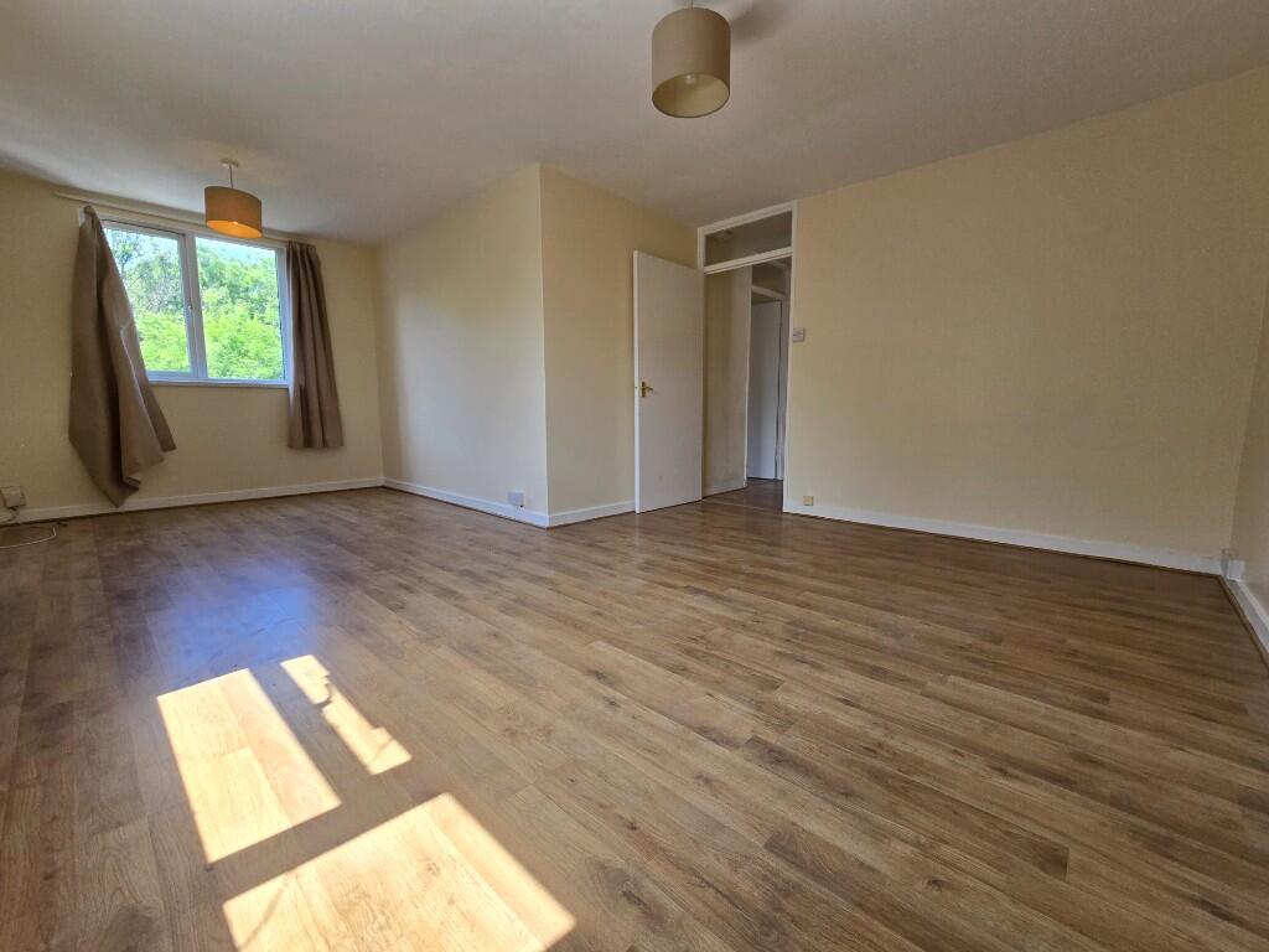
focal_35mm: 13
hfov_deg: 106.2
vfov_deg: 89.9
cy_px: 476
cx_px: 634
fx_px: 477
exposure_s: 1/193
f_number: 2.2
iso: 50
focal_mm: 2.2
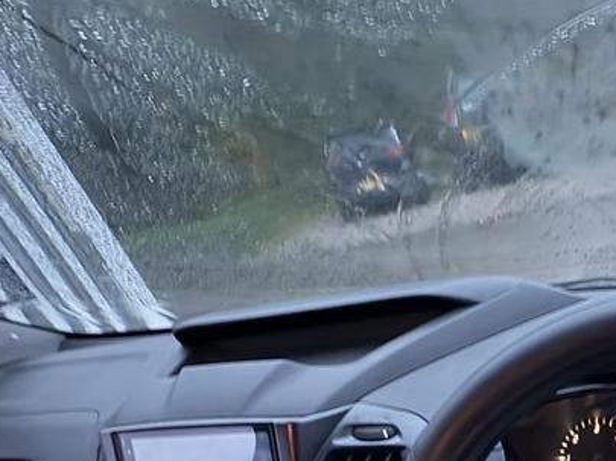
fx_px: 551
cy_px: 507
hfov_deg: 47.1
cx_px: 634
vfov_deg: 37.8
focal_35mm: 31
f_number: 2.2
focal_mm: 2.22
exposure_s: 1/17
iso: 800
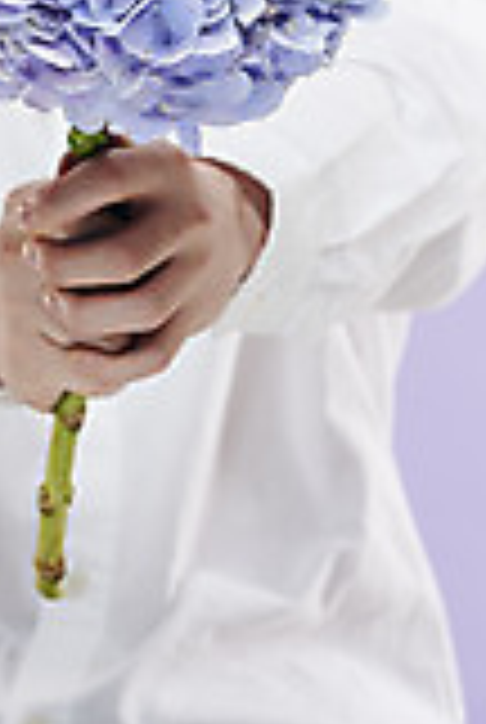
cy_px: -130
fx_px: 6109
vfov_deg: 6.7
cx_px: -16
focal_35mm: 303
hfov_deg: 4.5
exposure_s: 1/125
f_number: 8
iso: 64
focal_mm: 122
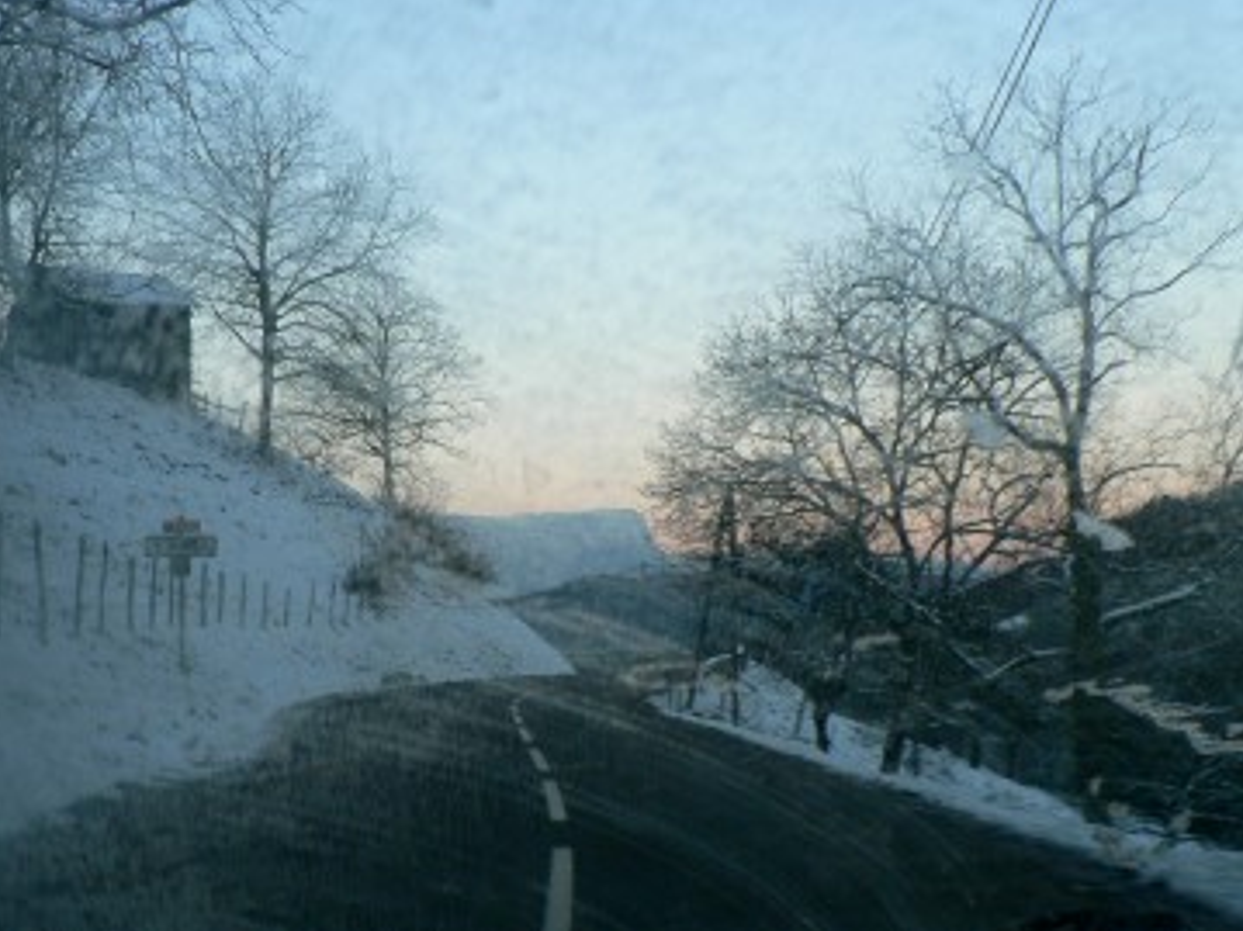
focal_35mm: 37
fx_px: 1328
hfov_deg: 50.2
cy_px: 464
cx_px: 611
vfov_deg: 38.6
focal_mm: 6
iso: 80
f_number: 2.8
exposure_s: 1/60
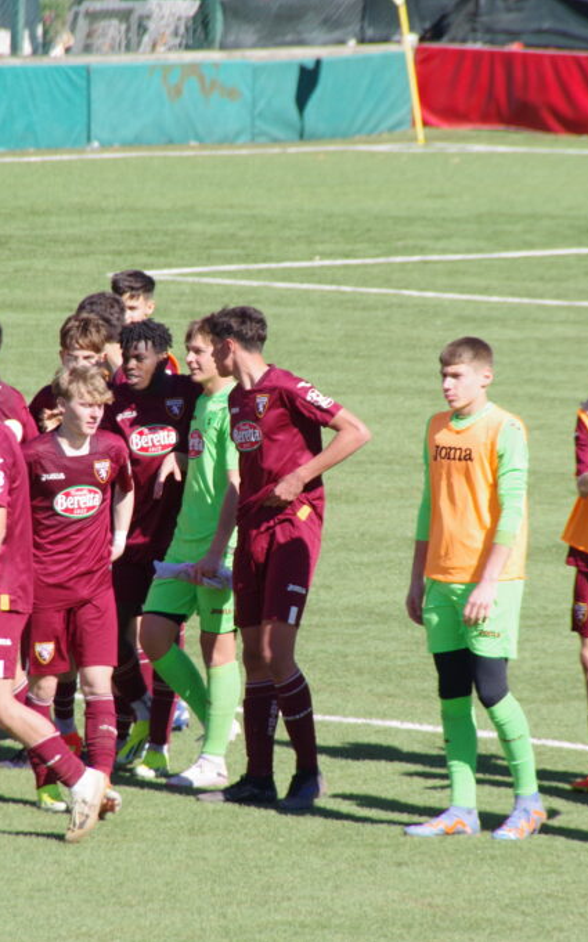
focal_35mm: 575
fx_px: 14759
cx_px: 277
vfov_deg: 3.7
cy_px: 471
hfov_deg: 2.3
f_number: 9
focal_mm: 250
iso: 800
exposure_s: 1/1000
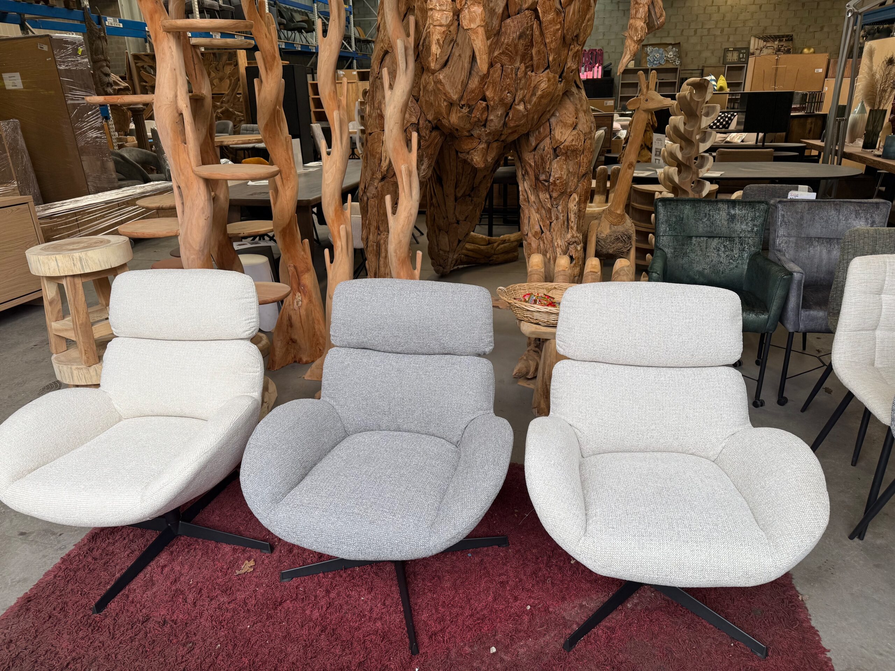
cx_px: 448
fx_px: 621
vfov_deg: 56.8
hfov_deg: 71.6
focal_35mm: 24
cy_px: 336
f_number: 1.78
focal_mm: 6.76
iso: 64
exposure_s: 1/100
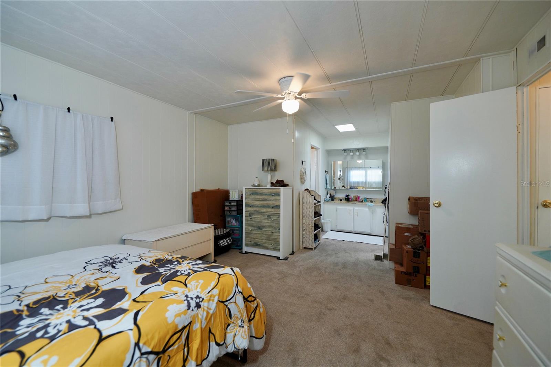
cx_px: 276
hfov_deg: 104.3
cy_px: 184
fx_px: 214
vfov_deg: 81.2
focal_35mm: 14
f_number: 3.2
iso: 800
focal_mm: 14
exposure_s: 1/200
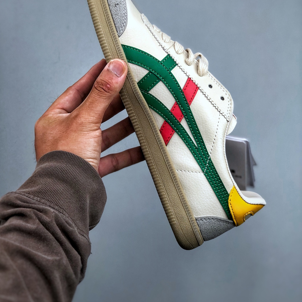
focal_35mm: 68
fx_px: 671
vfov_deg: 25.3
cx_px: 149
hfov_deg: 25.4
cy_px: 112
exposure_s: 1/100
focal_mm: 6.6
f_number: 2.8
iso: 32
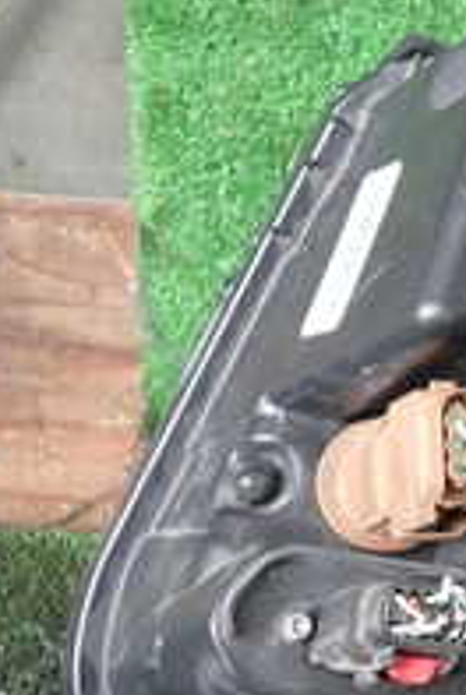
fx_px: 1528
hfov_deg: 14.6
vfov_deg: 25.6
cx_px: 900
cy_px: 310
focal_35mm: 79
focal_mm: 4.5
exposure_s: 1/60
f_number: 2
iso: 160
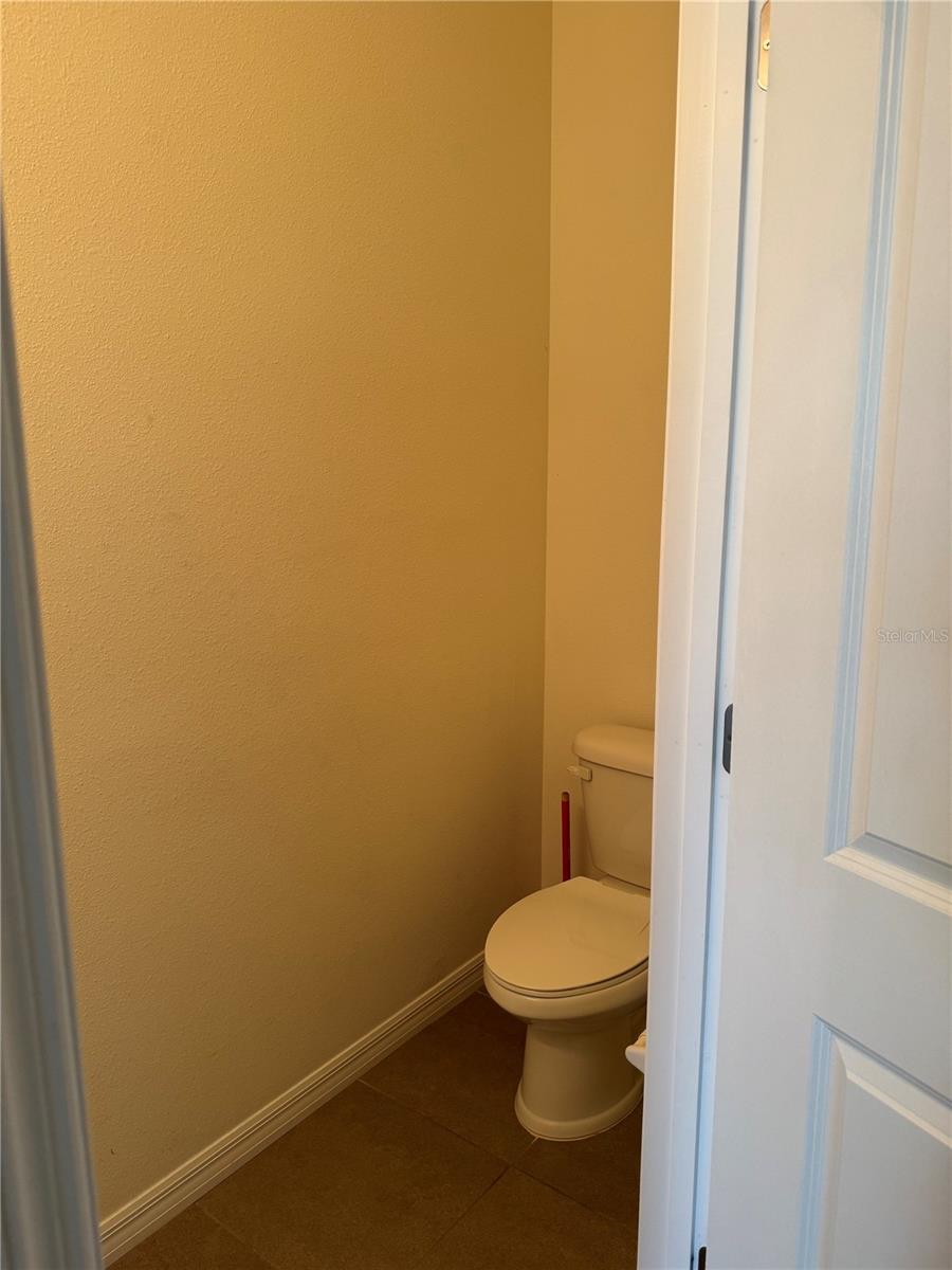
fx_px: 880
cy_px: 635
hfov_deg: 56.8
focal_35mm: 24
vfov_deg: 71.6
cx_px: 476
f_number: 1.78
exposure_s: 1/60
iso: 125
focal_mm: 6.86
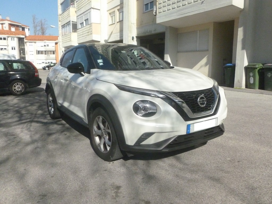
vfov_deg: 49.7
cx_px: 136
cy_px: 102
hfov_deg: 63.4
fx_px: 220
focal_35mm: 28
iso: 800
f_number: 10
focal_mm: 5
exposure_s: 1/1000
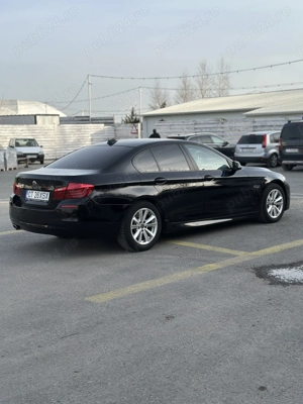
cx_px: 152
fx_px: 560
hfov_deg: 30.3
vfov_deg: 39.7
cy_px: 202
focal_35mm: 48
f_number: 1.78
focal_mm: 6.86
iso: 80
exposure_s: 1/2028
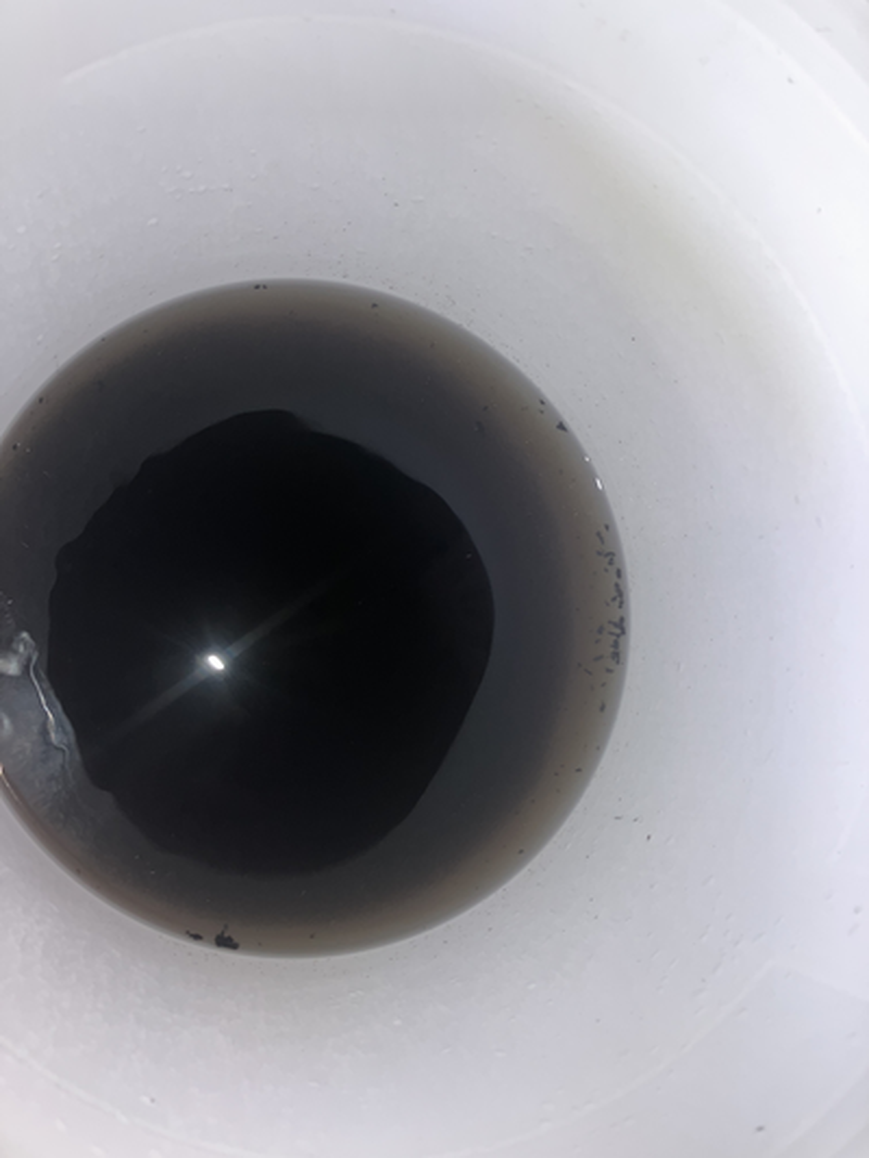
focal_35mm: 28
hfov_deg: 49.8
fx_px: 937
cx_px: 434
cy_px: 579
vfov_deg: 63.4
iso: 20
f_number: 1.8
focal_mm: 3.99
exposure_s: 1/32
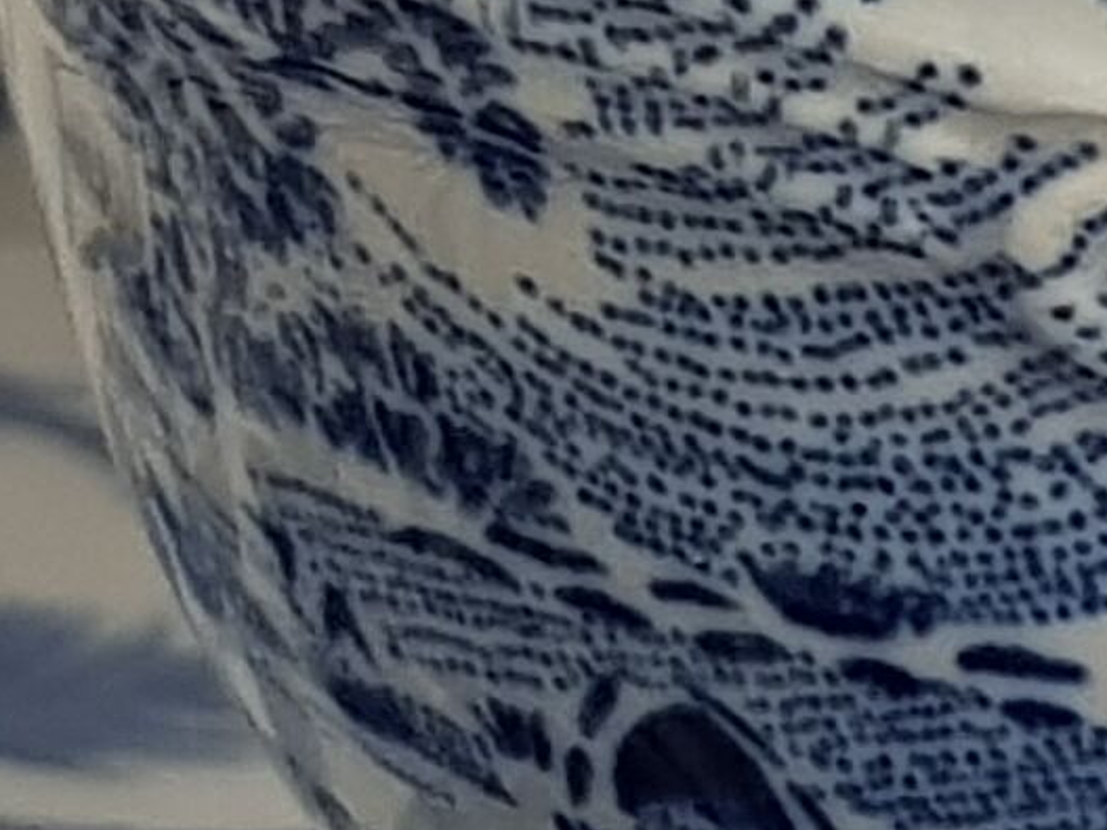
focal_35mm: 199
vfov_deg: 7.4
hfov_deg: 9.6
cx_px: 1676
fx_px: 6362
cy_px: 765
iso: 64
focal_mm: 4.2
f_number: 1.7
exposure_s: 1/100
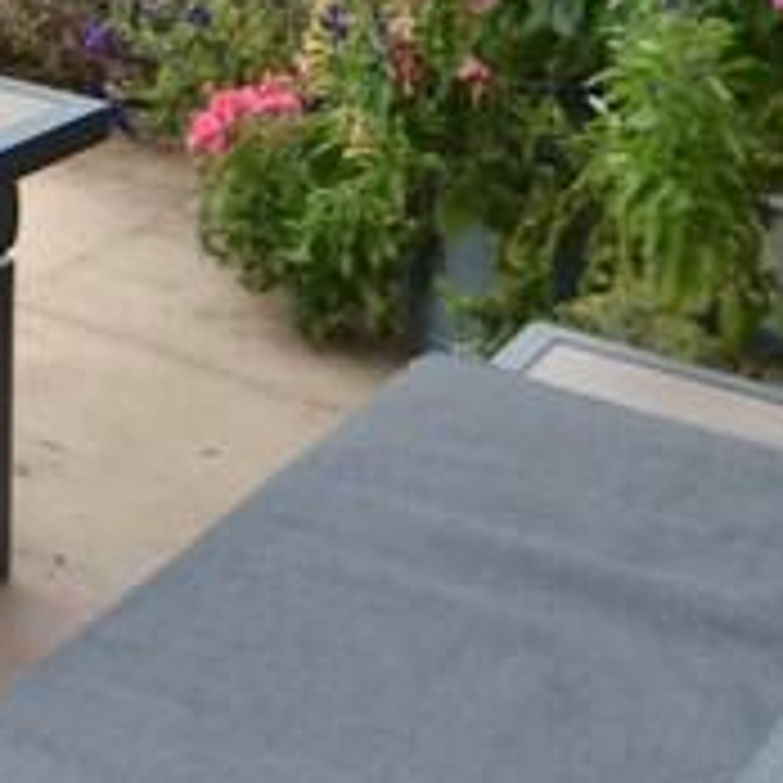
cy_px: -614
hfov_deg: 21.2
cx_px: -202
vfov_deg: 18.3
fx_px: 1919
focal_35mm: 75
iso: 110
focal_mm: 10
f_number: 5.6
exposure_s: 1/125
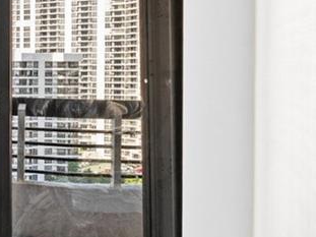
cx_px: -420
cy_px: 85
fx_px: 721
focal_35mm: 79
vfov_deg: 18.6
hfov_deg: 15.4
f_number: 8
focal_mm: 16
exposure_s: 1/15
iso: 200
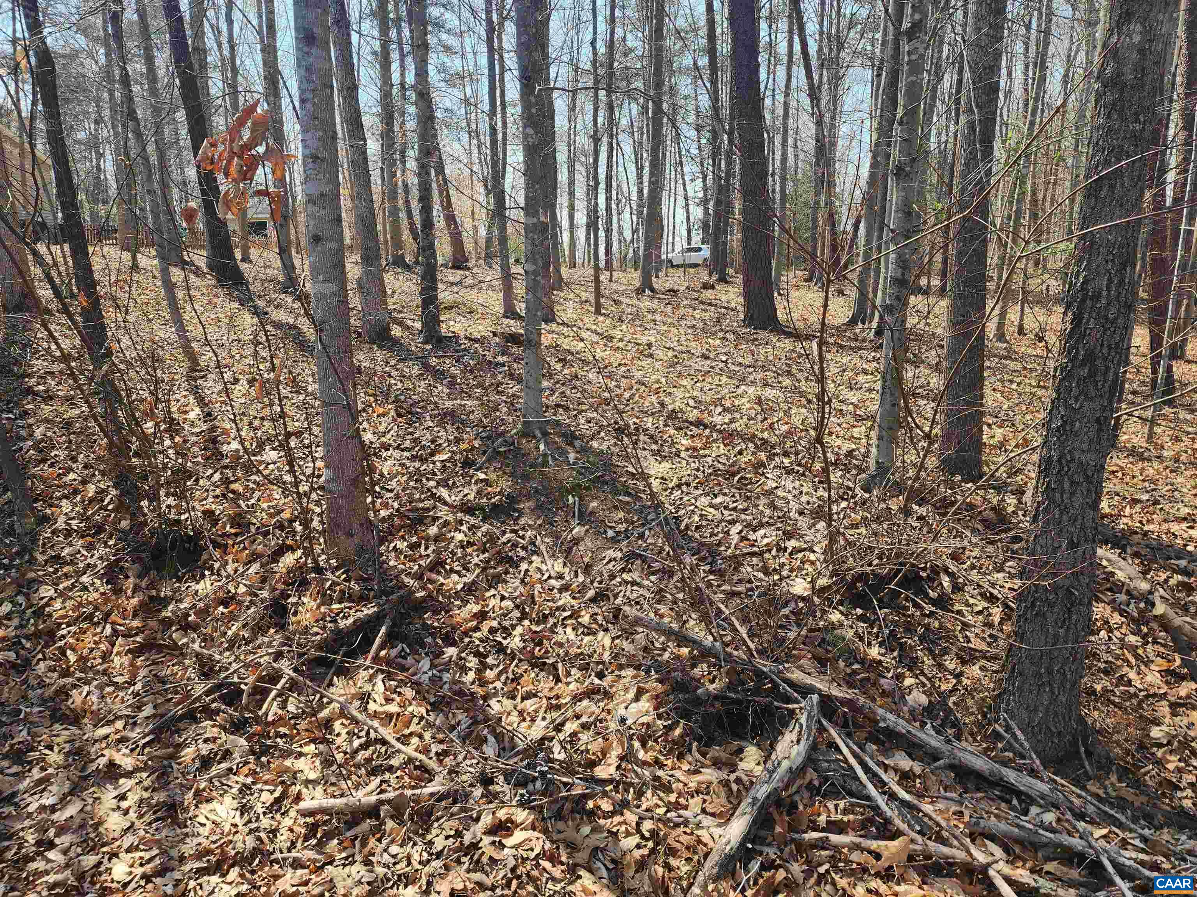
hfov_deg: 73.9
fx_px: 795
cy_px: 448
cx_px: 598
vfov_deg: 58.9
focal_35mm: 23
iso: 12
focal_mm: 6.4
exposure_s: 1/350
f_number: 1.8
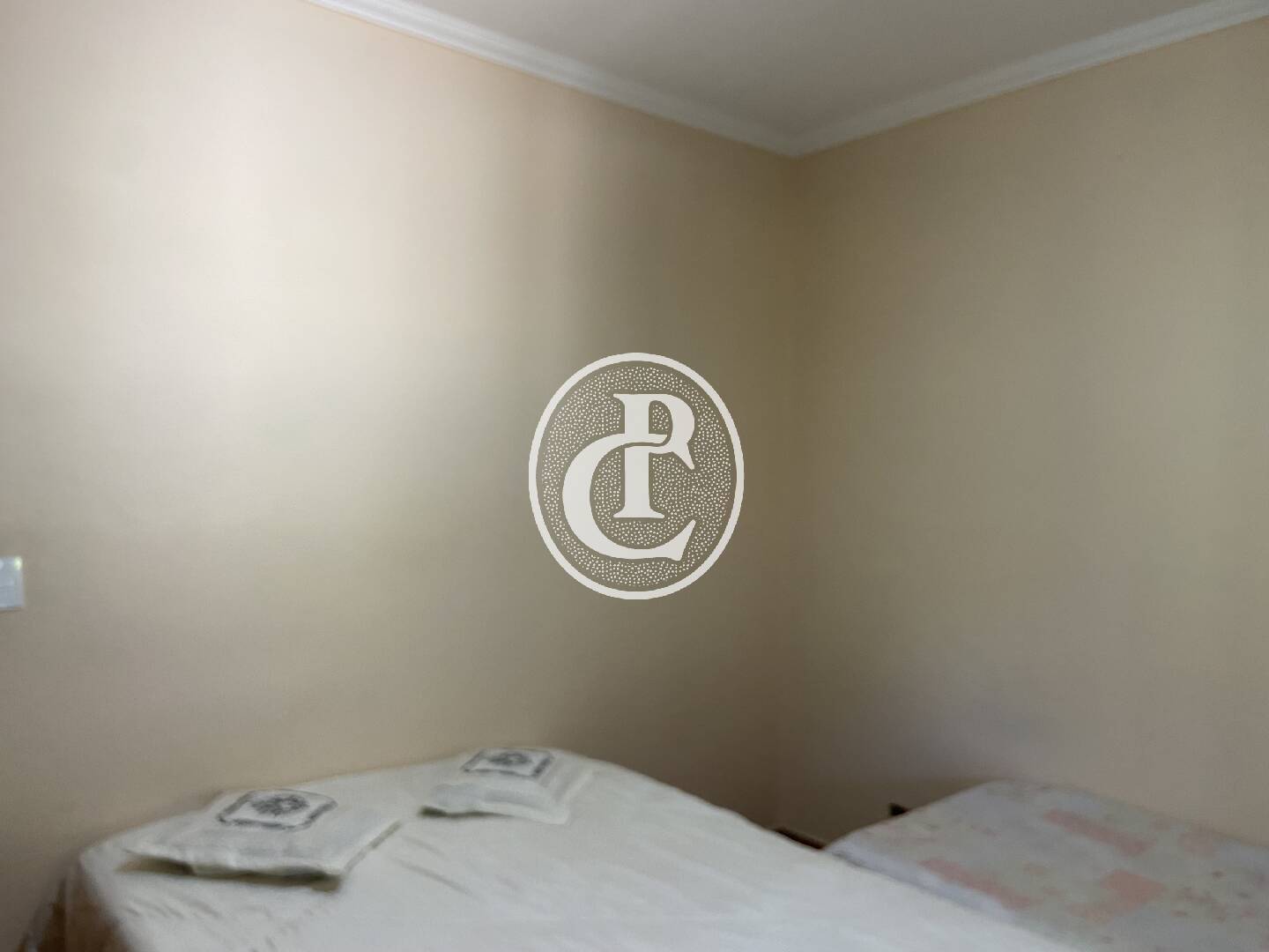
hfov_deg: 67.3
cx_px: 634
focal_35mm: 26
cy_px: 476
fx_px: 953
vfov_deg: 53.1
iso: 160
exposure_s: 1/60
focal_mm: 4.25
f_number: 1.8
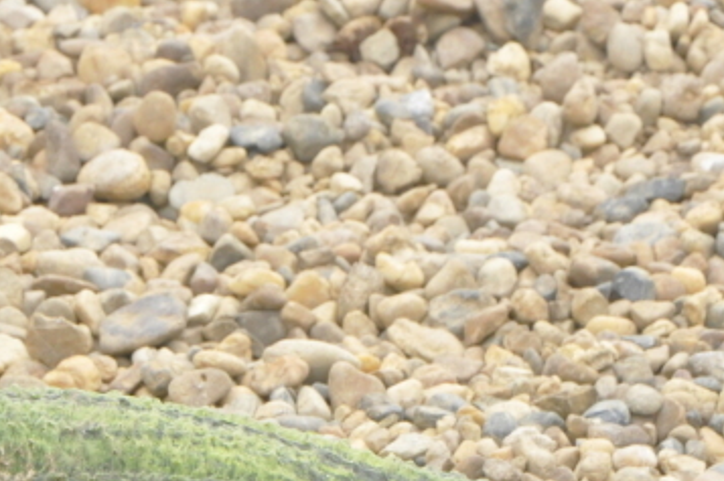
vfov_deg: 3.0
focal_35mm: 451
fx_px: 9066
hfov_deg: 4.6
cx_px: 227
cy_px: 582
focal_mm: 105
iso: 1250
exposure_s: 1/500
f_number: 11
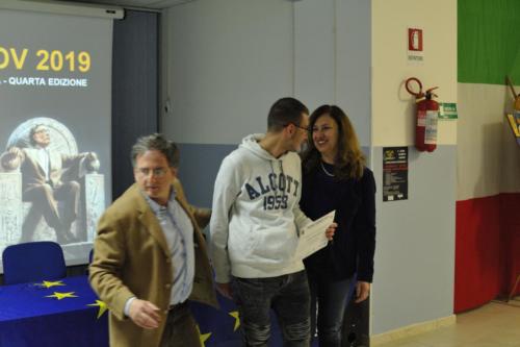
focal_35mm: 50
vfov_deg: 27.0
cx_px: 260
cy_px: 174
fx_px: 722
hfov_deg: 39.6
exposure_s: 1/60
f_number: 6.3
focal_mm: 50
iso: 5600
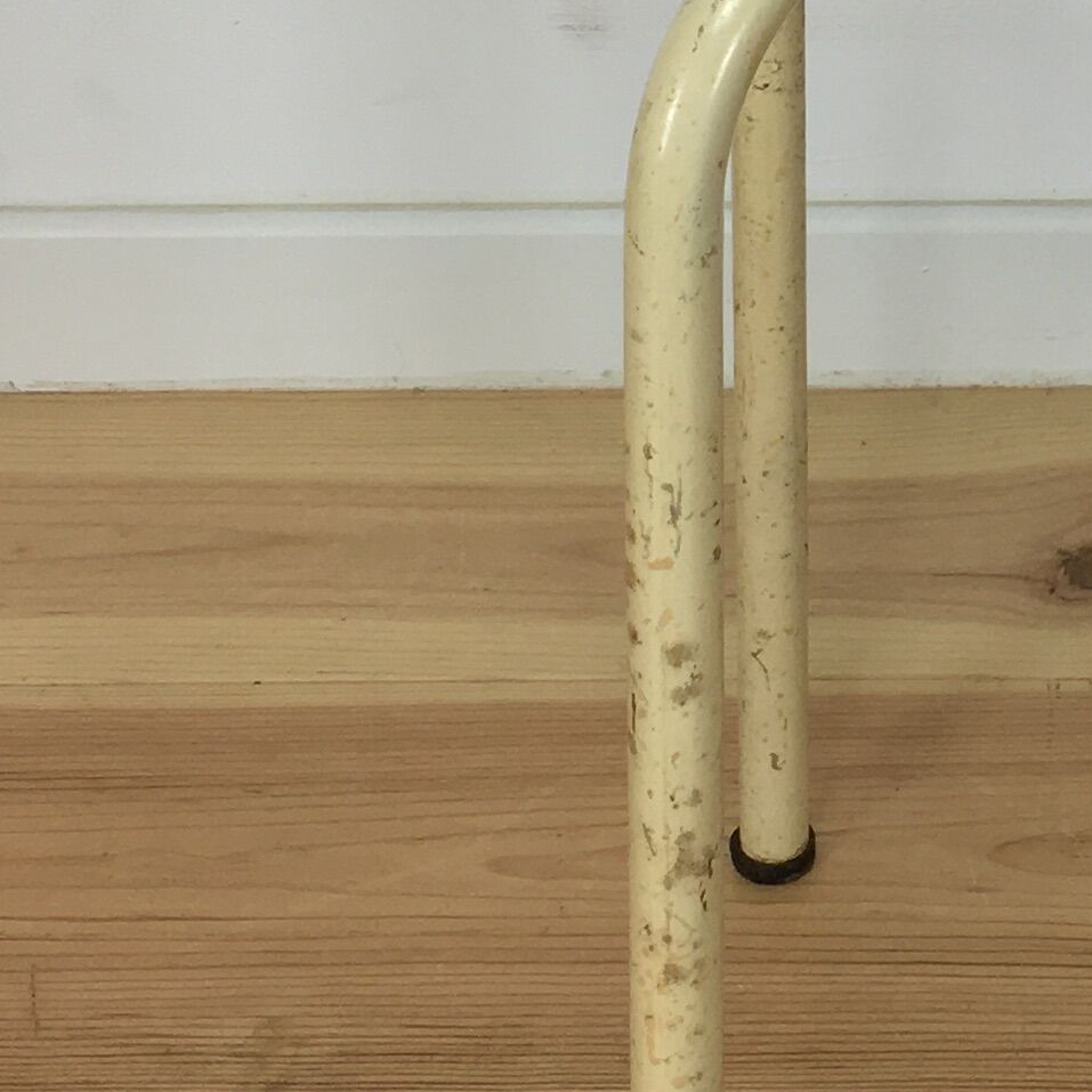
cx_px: 1205
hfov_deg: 15.7
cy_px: -371
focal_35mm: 108
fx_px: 3855
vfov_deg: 15.3
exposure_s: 1/33
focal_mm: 4.15
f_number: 2.2
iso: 32
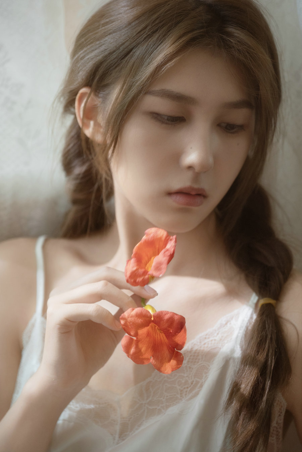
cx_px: 151
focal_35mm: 110
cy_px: 226
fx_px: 1383
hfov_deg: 12.5
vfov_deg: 18.6
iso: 1000
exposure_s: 1/30
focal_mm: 110
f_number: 4
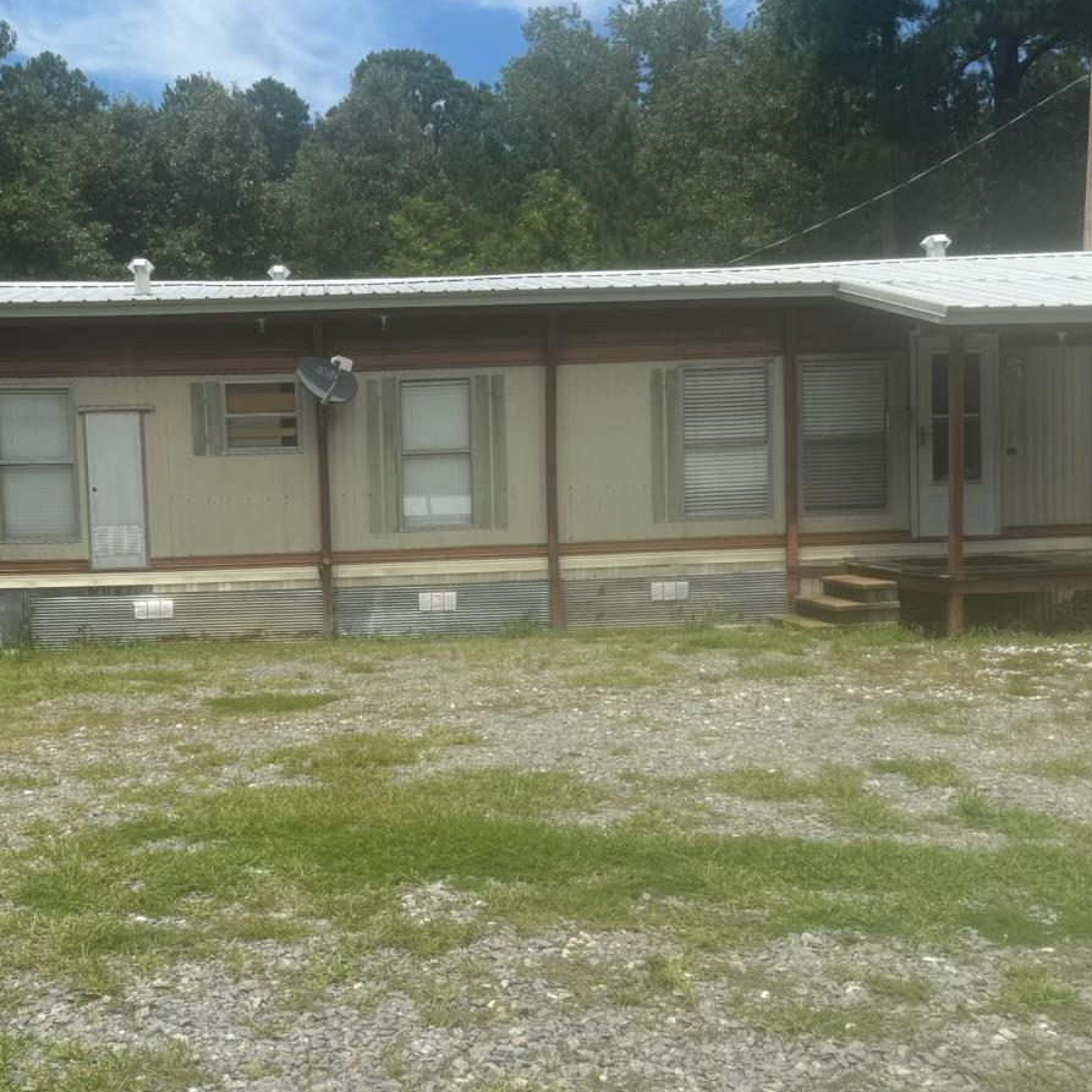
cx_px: 411
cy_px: 592
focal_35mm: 38
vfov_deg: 43.8
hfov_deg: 43.5
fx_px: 1356
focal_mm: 6.76
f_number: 1.78
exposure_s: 1/4950
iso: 80
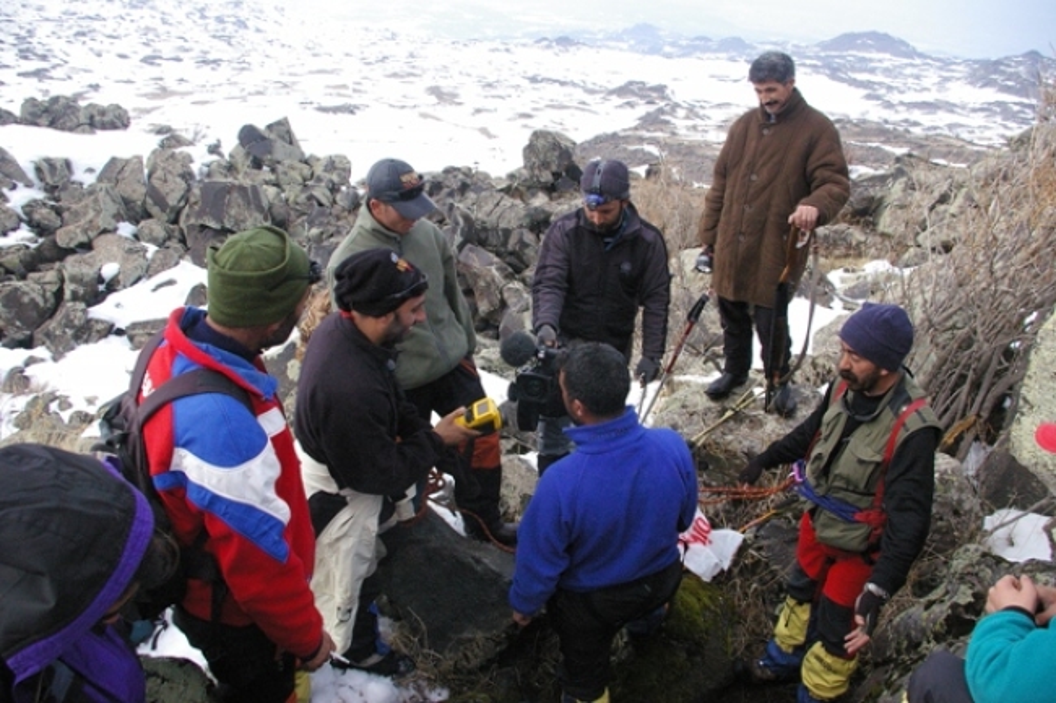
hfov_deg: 67.4
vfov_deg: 47.9
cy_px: 352
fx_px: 792
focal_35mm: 27
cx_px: 528
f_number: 8
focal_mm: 18
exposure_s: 1/750
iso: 1600
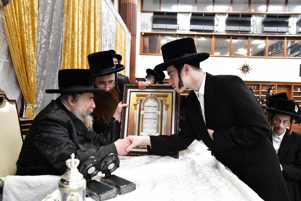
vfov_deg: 43.6
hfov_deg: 61.9
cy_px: 100
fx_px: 251
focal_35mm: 30
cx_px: 150
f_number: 5.6
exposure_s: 1/100
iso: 4000
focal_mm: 30
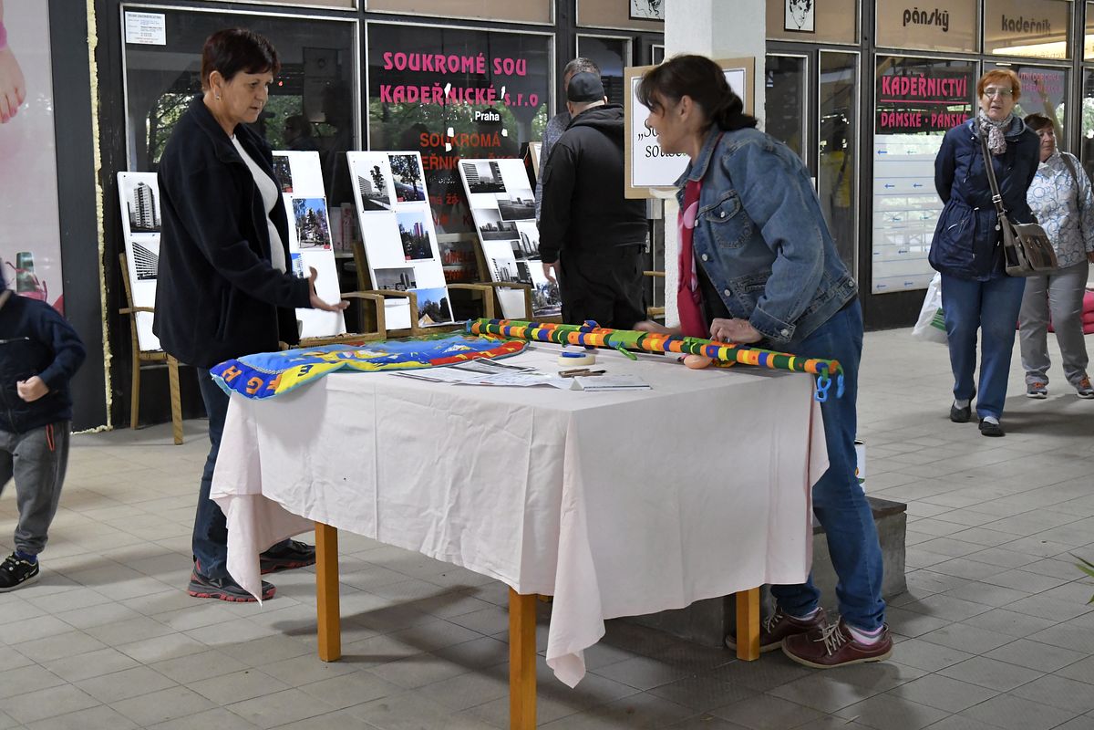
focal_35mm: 48
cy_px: 365
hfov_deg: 41.1
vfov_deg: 28.1
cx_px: 547
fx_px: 1459
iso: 5000
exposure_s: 1/40
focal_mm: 32
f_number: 4.5
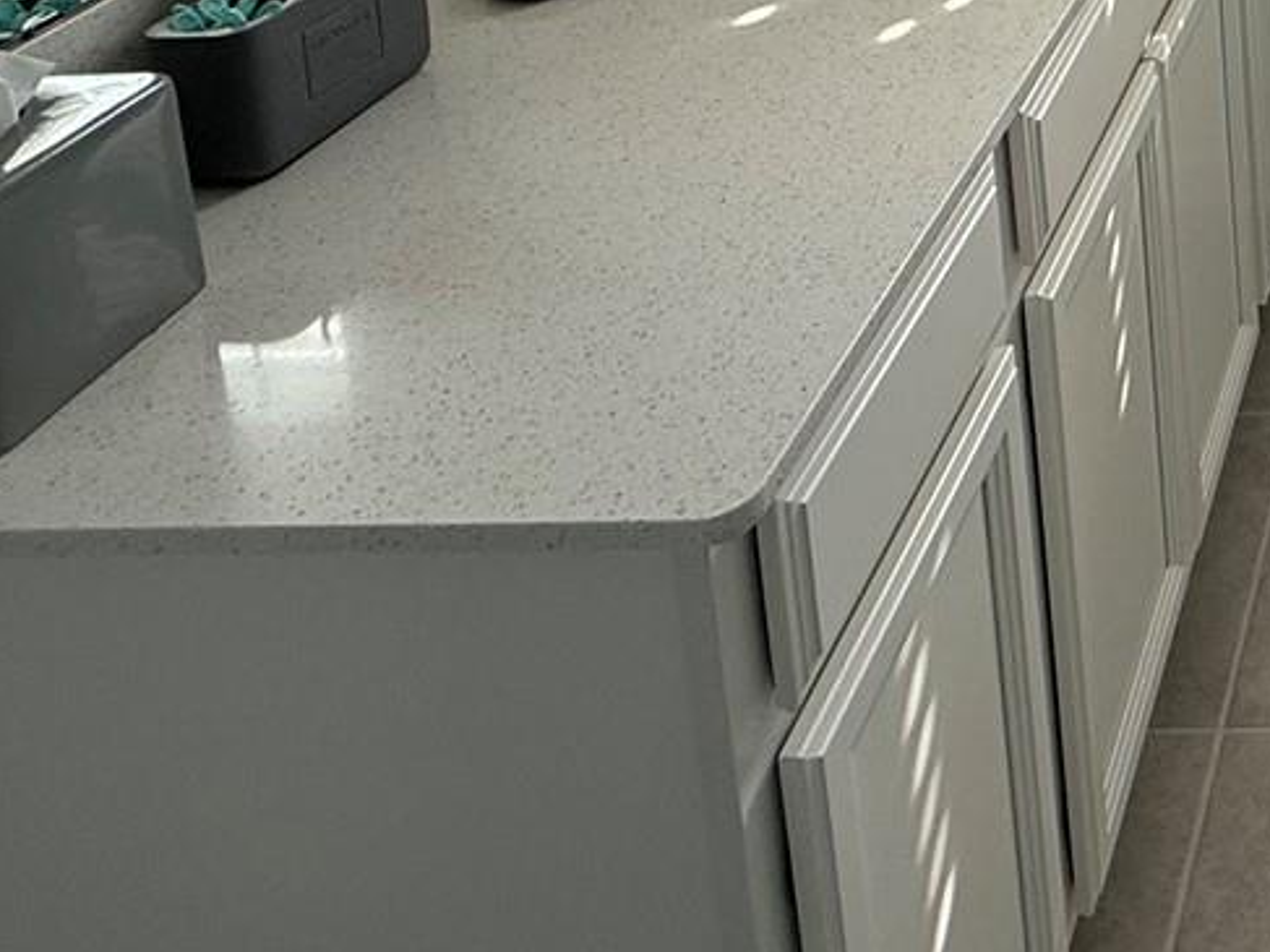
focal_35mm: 46
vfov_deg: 23.9
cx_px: 1578
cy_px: -527
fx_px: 1687
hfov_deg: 32.7
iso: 100
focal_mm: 2.22
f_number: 2.2
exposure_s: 1/99
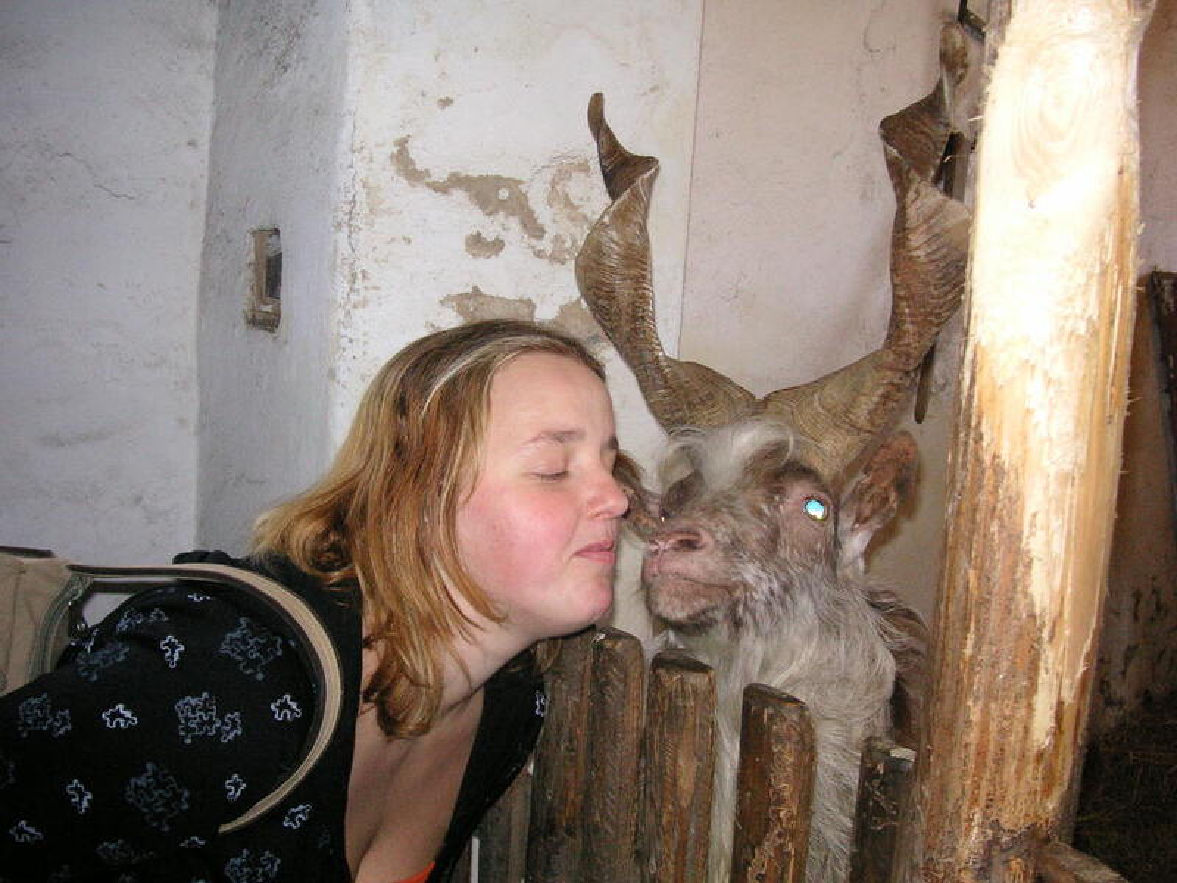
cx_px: 588
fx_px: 1258
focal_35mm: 37
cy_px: 442
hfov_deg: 50.1
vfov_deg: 38.7
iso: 160
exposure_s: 1/45
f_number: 2.8
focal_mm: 6.1
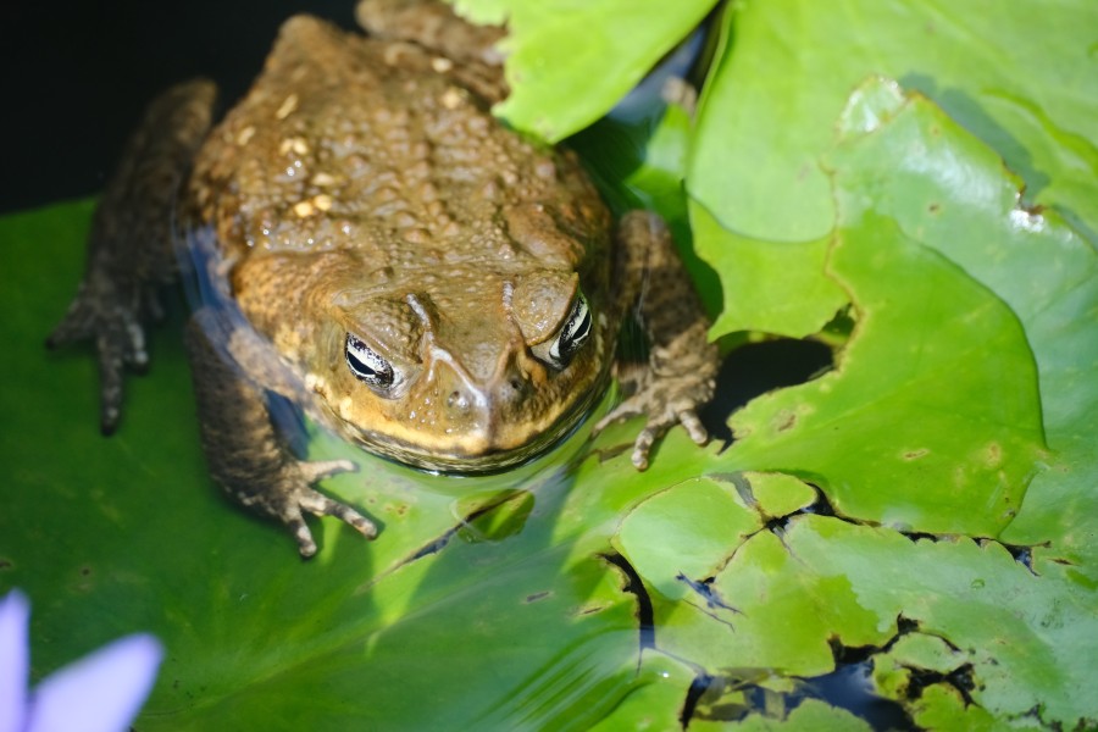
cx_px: 549
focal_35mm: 450
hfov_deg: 4.6
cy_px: 366
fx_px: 13724
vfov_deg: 3.1
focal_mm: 300
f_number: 5.6
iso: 1600
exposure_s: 1/1000
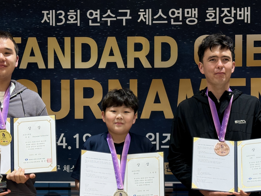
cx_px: 112
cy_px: 141
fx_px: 573
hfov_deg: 25.6
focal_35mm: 76
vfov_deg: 19.3
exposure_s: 1/202
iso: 100
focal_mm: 6.76
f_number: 1.78
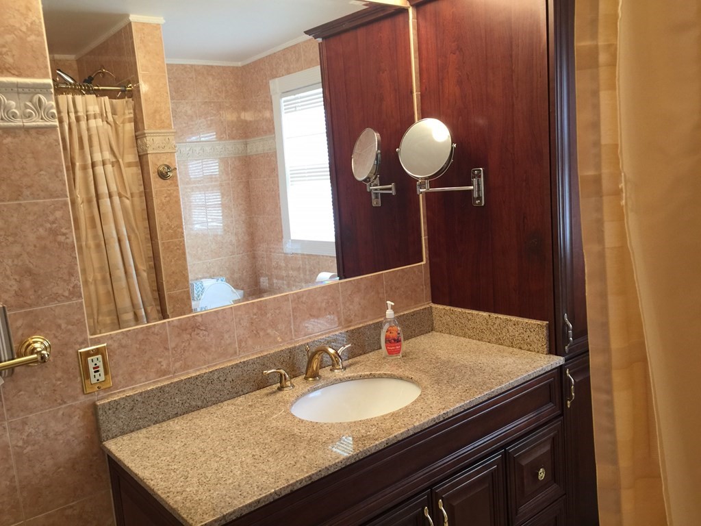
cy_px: 263
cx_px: 350
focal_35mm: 29
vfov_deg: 48.2
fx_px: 587
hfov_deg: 61.7
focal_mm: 4.15
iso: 32
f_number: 2.2
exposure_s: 1/30
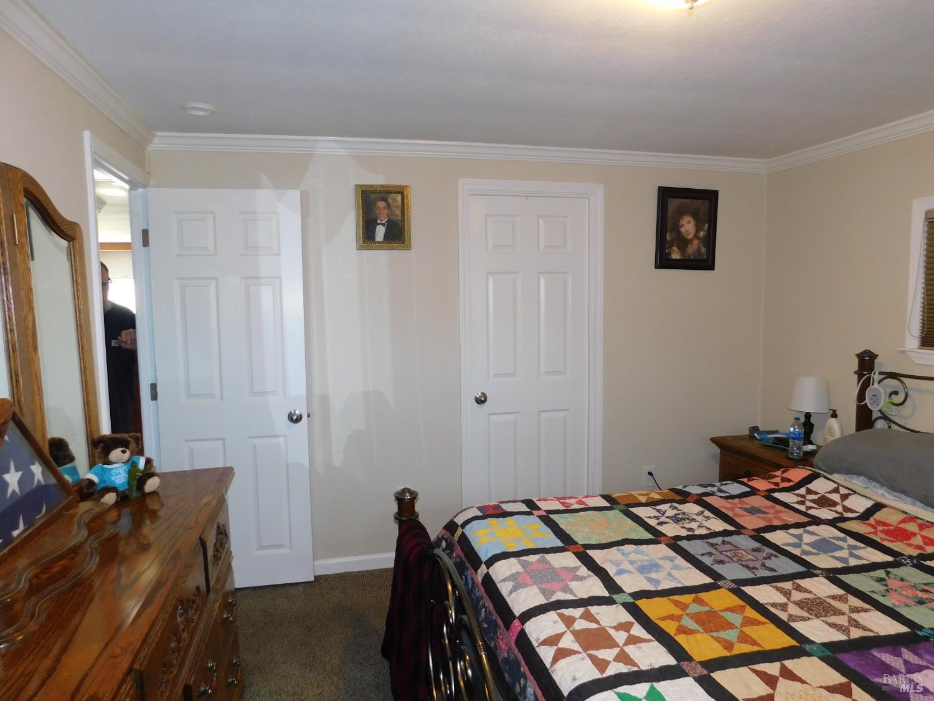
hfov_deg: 73.9
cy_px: 350
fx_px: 621
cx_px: 467
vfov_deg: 58.9
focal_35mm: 23
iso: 200
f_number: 3
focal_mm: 4
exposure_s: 1/30
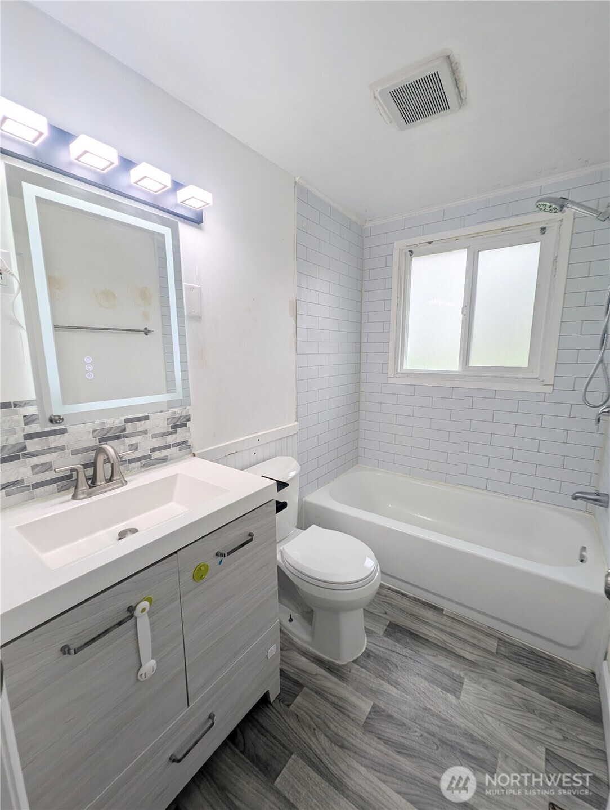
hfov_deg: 90.1
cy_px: 405
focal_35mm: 13
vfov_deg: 106.1
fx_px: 305
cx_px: 305
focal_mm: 1.95
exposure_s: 1/371
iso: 91
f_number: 2.2
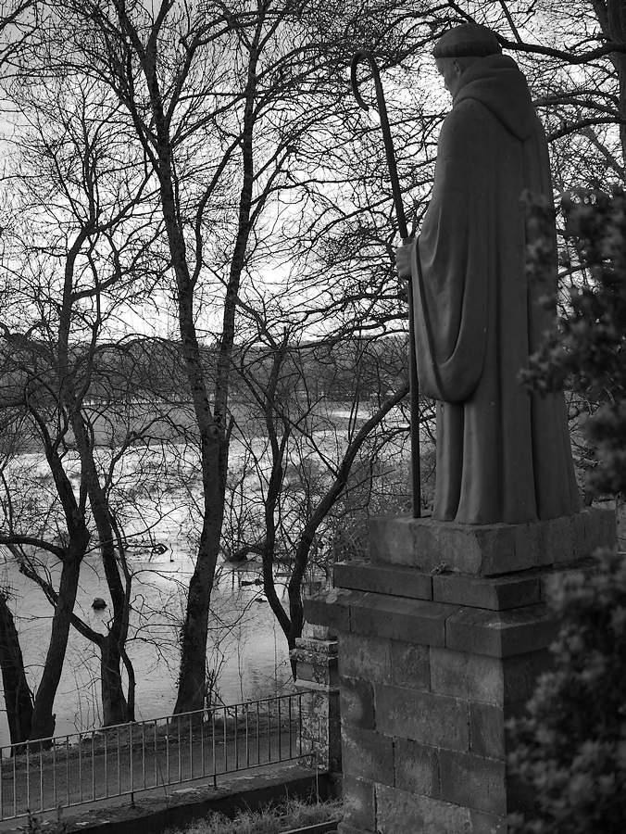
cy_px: 417
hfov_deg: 21.0
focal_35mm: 70
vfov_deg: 27.8
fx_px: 1686
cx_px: 313
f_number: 3.5
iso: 200
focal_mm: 35
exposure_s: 1/250
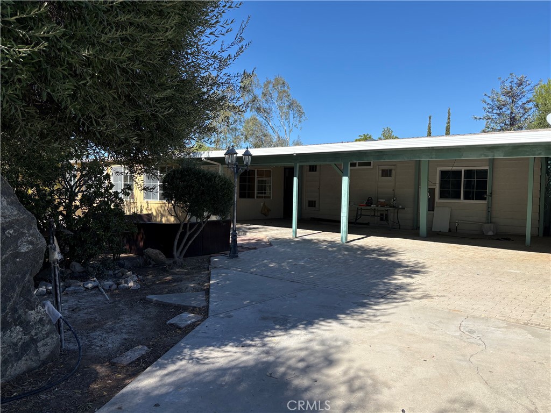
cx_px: 276
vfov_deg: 53.1
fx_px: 414
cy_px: 206
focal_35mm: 26
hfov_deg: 67.3
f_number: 1.6
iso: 50
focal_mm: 5.96
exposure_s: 1/2747
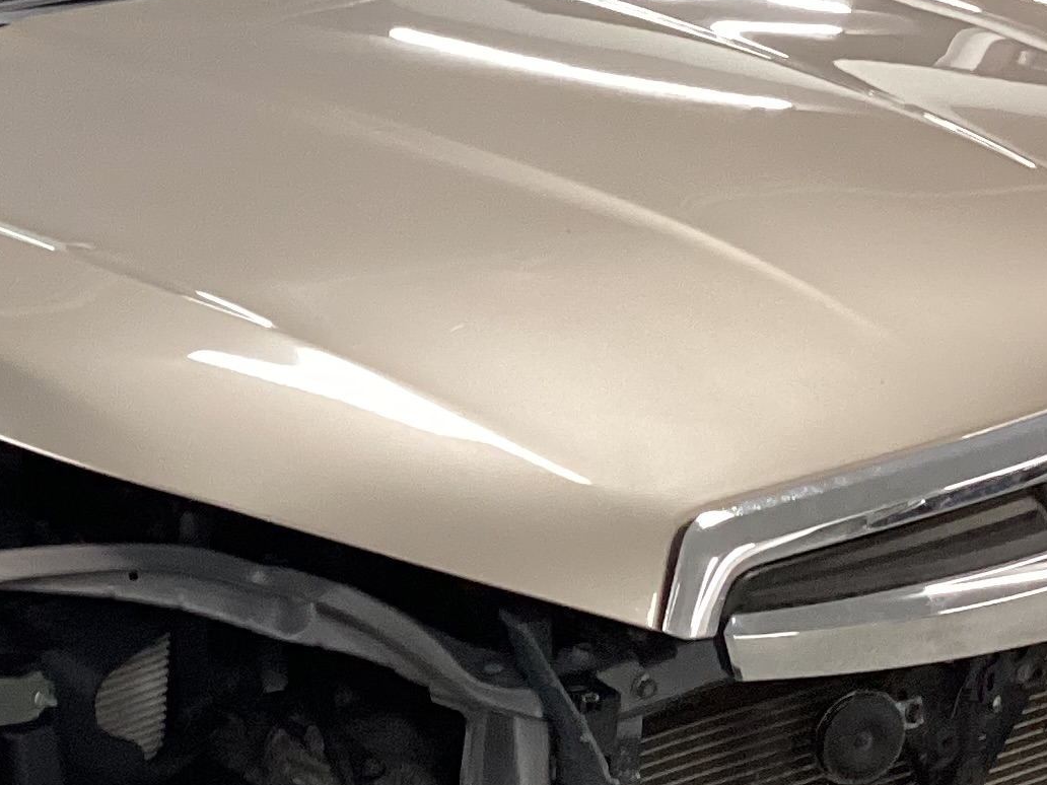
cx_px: 45
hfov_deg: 19.5
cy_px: 403
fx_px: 2964
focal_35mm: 98
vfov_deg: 15.1
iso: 250
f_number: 2.4
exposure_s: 1/60
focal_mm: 3.3
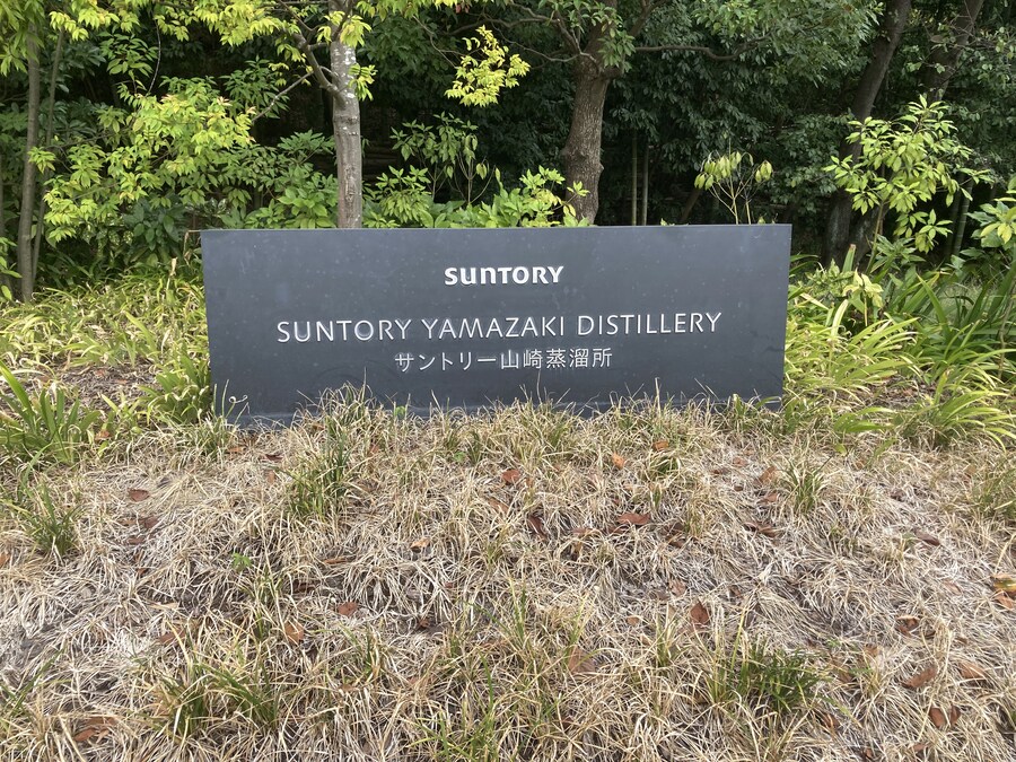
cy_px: 381
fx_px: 822
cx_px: 508
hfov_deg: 63.4
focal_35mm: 28
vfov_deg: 49.7
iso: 20
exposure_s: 1/333
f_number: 1.8
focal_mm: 3.99
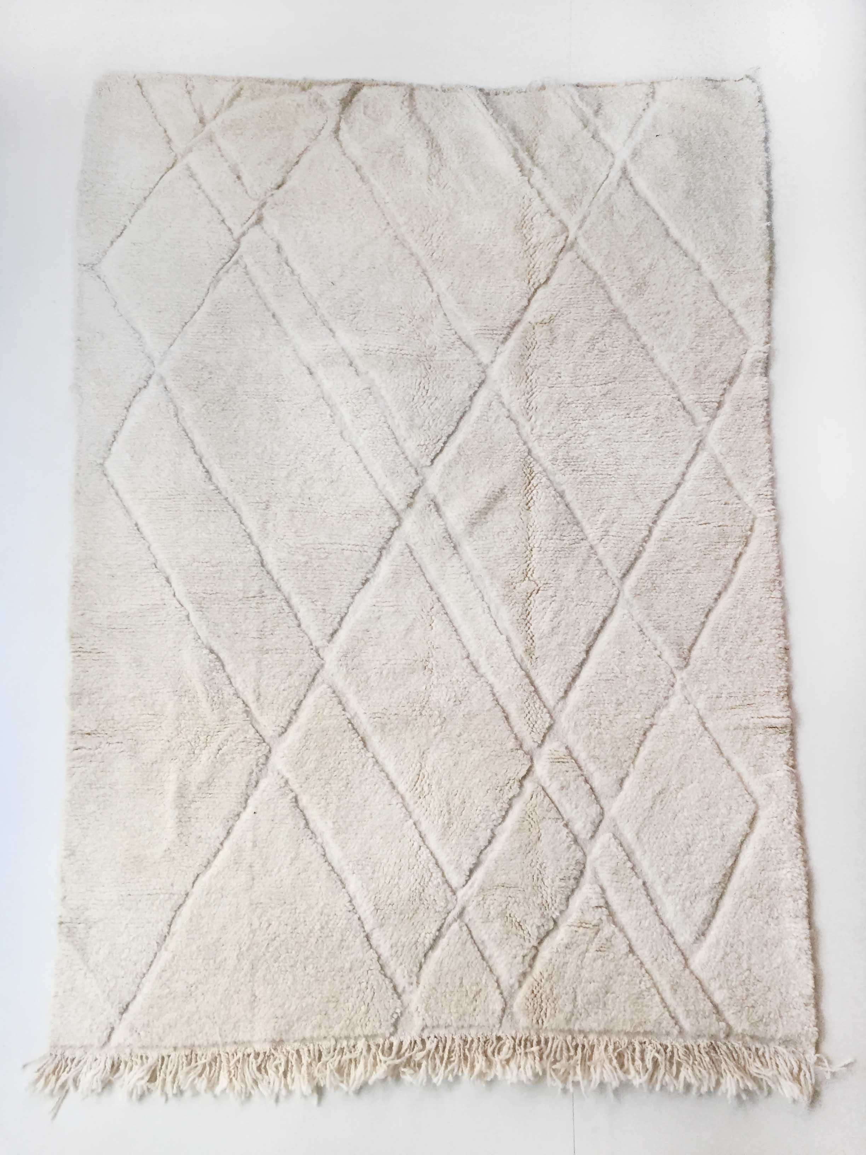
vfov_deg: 61.7
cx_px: 433
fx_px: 967
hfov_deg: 48.2
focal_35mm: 29
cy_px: 578
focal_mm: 4.15
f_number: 2.2
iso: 80
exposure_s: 1/33
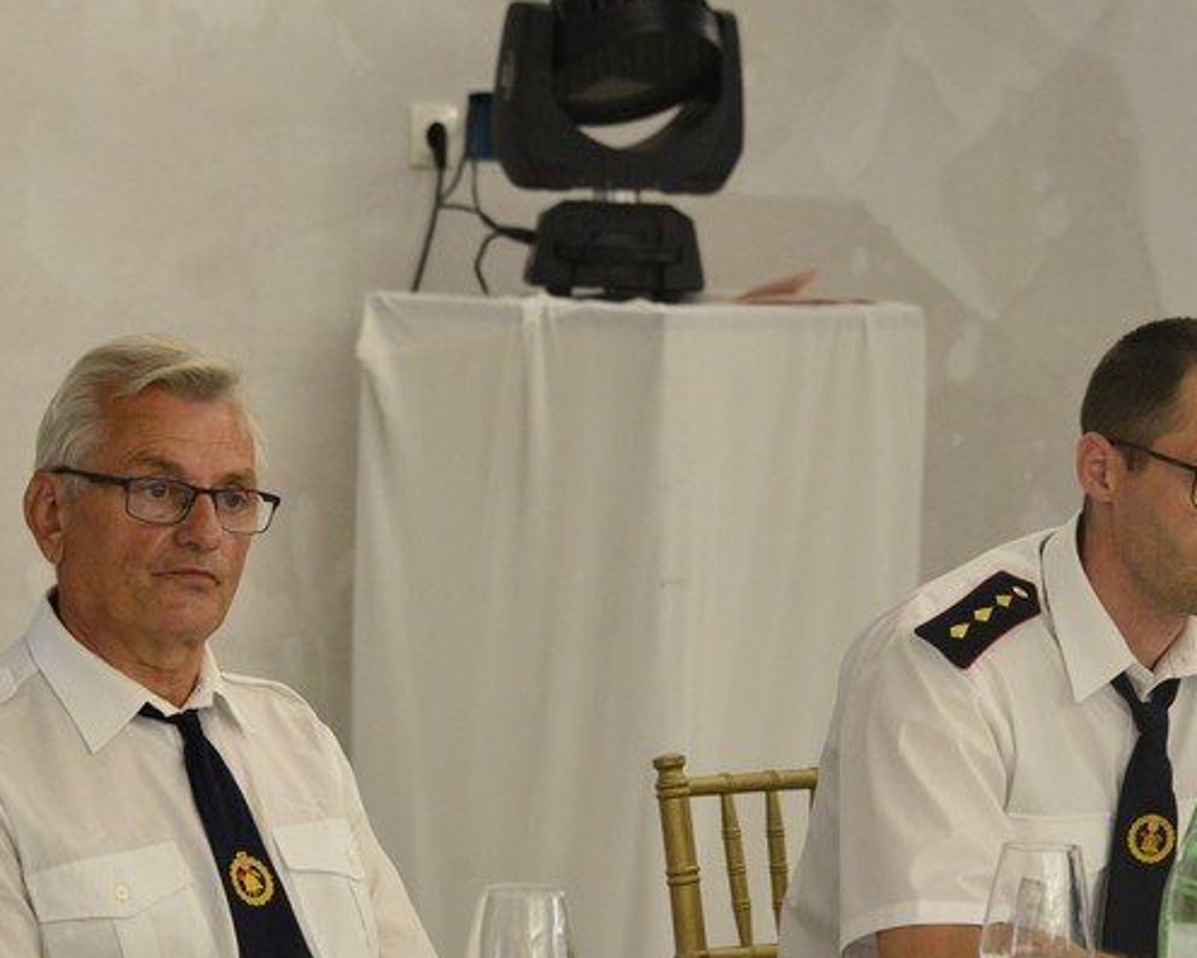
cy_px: 526
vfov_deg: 9.3
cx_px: 685
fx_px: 5917
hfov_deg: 11.5
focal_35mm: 167
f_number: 5.3
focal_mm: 105
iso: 4500
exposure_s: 1/125
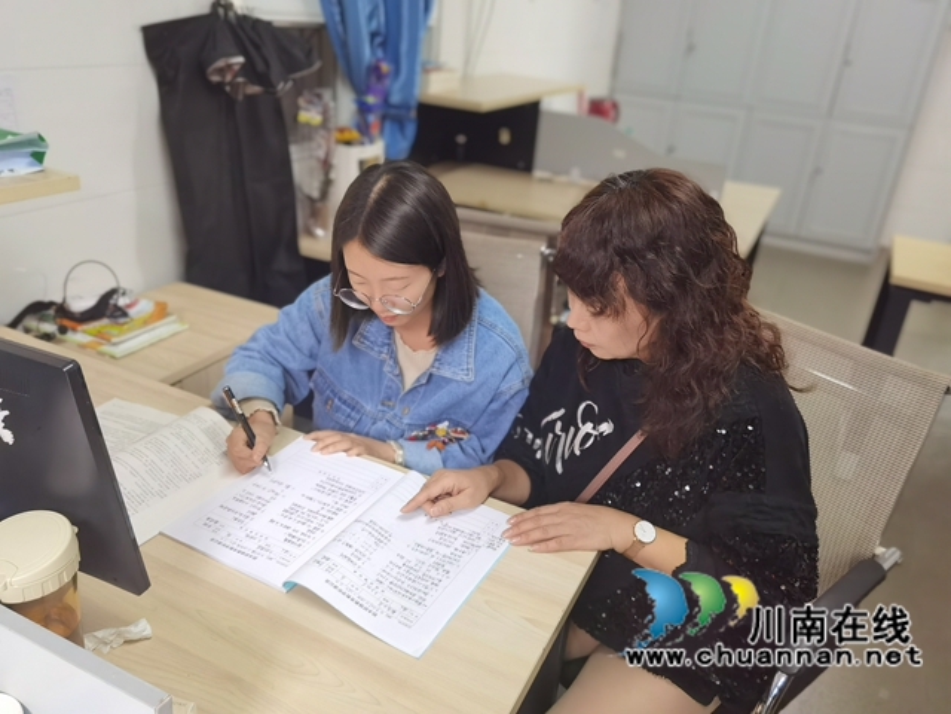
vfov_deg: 51.4
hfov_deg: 65.3
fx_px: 742
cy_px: 357
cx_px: 476
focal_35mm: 27
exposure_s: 1/100
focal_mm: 6.71
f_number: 1.9
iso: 640
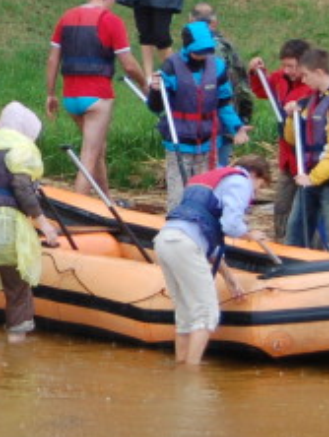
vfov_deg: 7.1
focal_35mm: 279
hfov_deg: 5.3
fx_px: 3529
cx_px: -122
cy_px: 15
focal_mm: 42
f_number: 5.6
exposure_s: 1/125
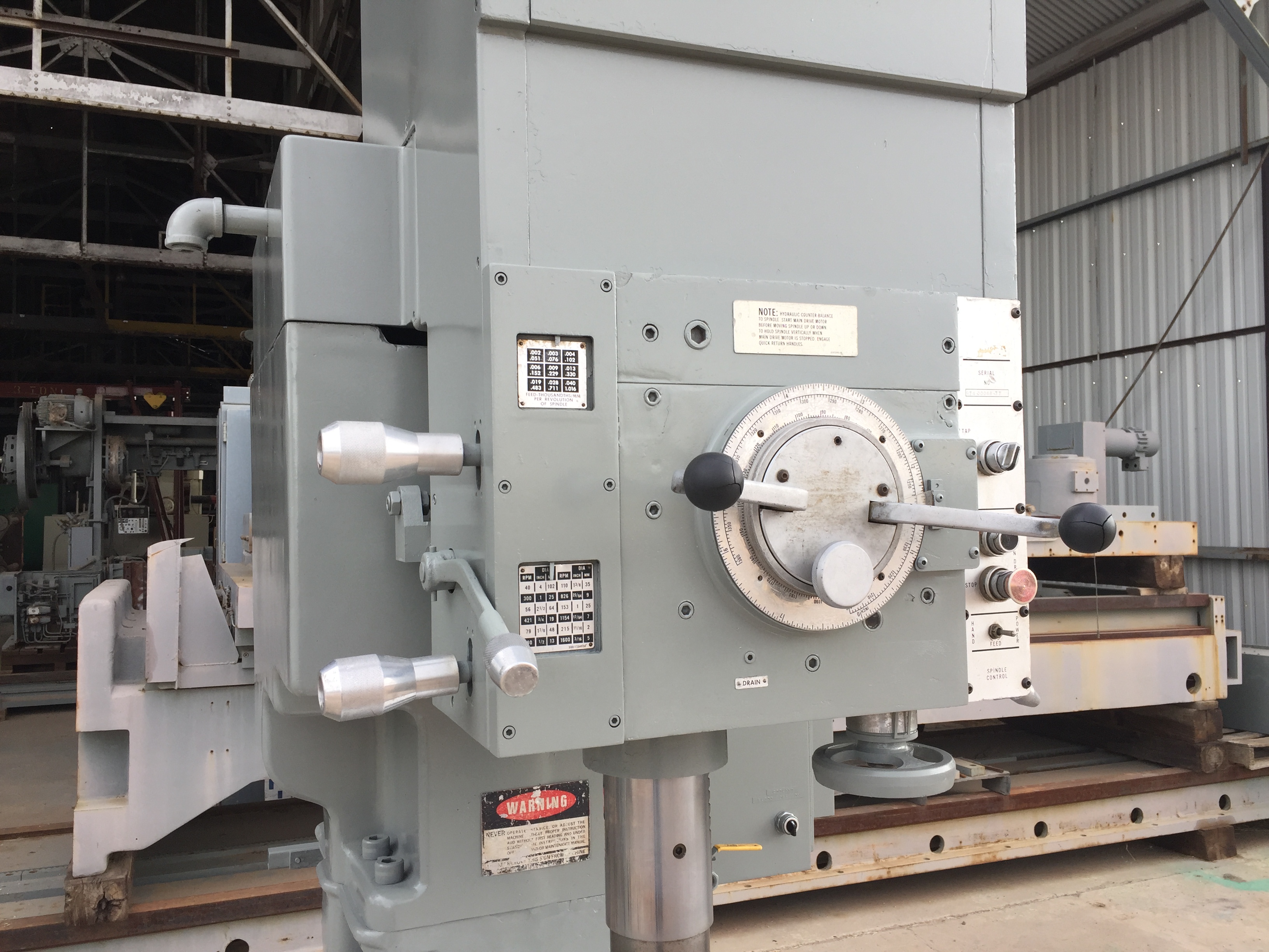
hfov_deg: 61.7
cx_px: 634
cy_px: 476
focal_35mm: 29
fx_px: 1063
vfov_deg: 48.2
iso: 32
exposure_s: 1/208
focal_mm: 4.15
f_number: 2.2
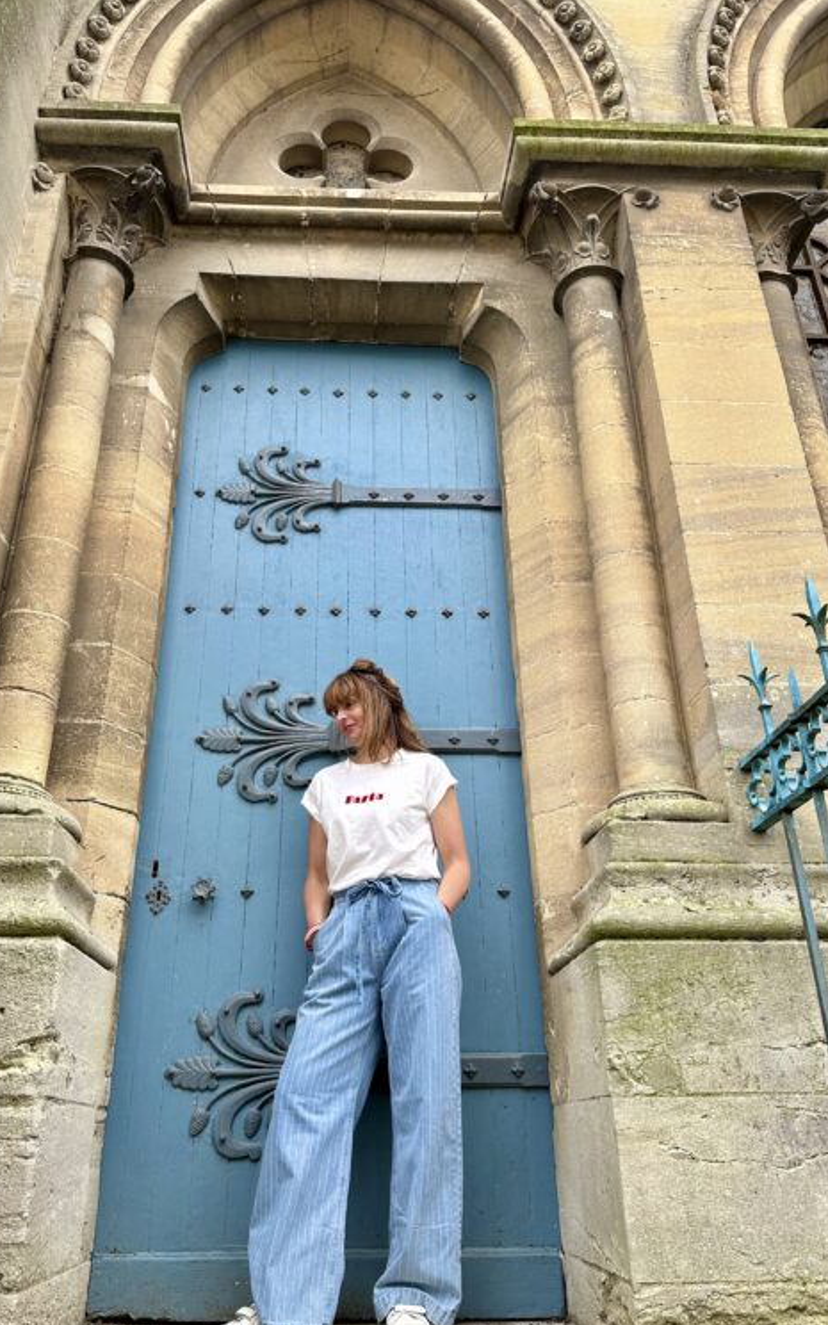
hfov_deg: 47.5
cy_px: 671
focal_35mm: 26
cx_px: 370
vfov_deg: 70.4
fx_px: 939
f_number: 1.78
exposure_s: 1/767
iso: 80
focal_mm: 6.86
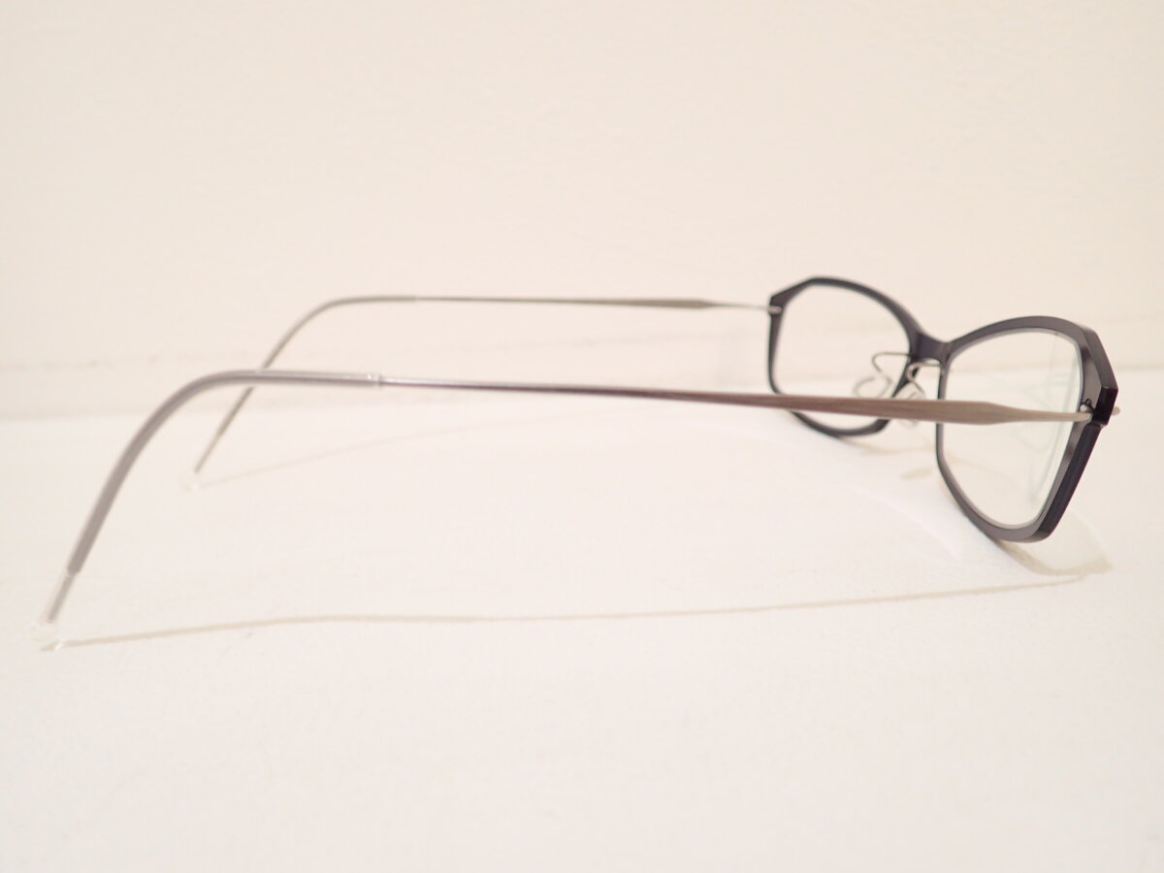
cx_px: 582
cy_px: 436
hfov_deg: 60.0
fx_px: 1009
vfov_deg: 46.8
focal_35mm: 30
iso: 200
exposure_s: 1/30
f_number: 2.3
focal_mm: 5.5
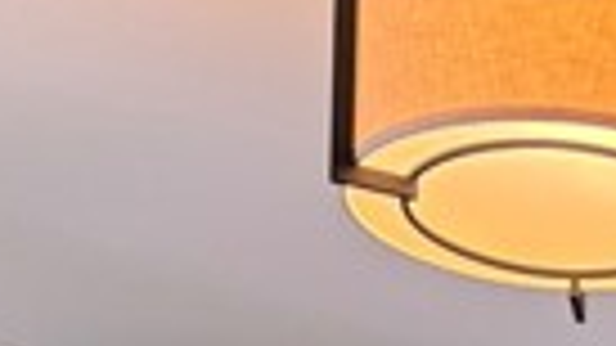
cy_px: 1029
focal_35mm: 132
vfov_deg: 7.9
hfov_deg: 15.4
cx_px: 818
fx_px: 2156
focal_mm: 5.96
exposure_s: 1/60
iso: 200
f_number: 1.6
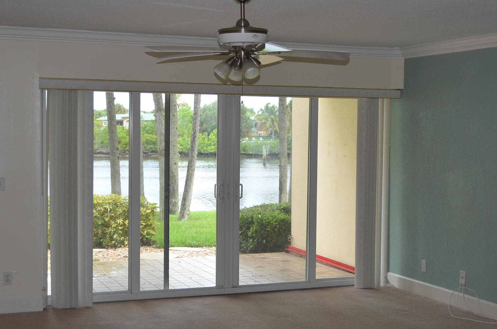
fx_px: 854
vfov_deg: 21.8
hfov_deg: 32.4
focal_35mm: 62
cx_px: 255
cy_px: 170
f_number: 4.5
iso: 400
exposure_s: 1/125
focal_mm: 28
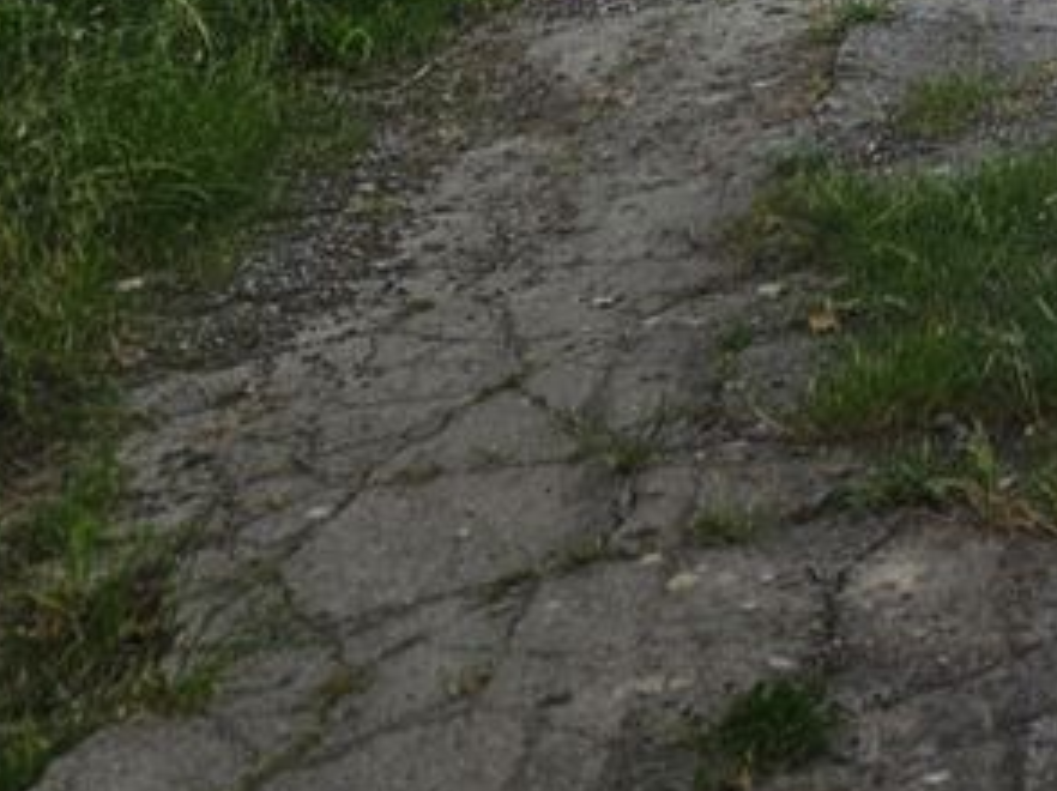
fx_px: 2868
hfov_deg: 19.2
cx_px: 1413
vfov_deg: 13.5
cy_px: -795
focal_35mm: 94
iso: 25
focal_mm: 5.4
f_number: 1.8
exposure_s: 1/193
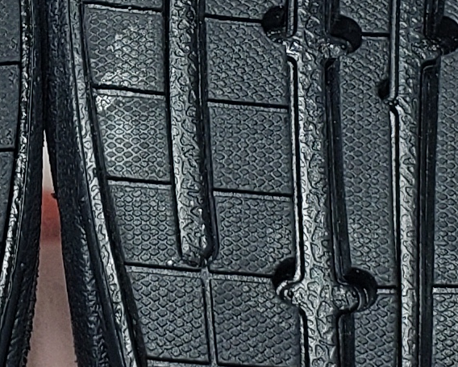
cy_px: -53
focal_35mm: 180
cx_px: 49
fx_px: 2441
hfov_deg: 10.7
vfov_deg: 8.5
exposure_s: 1/134
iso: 50
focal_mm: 4.3
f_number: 2.4
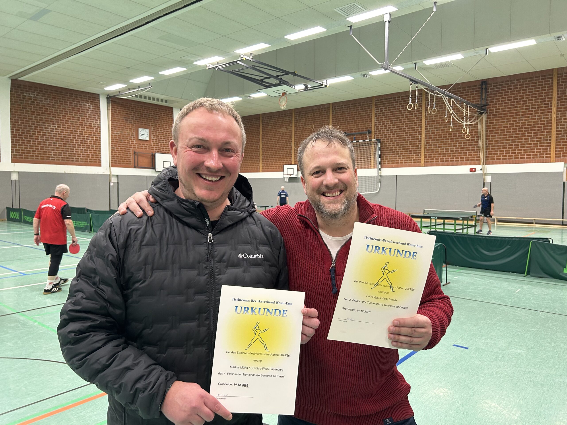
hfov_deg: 67.3
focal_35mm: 26
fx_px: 426
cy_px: 212
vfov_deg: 53.1
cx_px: 284
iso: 125
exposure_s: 1/100
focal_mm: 5.7
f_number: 1.5
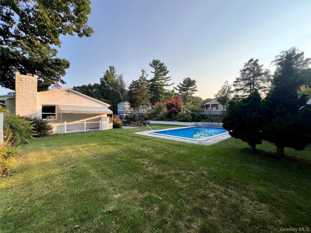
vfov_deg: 89.9
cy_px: 116
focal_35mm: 13
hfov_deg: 106.2
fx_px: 117
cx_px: 156
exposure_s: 1/341
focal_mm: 1.57
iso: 32
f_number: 1.8
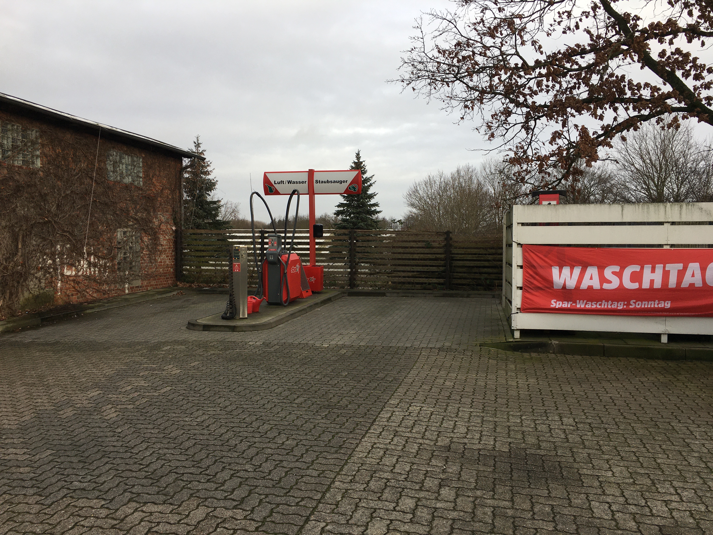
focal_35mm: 29
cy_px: 268
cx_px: 356
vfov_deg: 48.2
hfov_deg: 61.7
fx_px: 597
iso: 25
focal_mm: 4.15
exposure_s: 1/538
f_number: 2.2
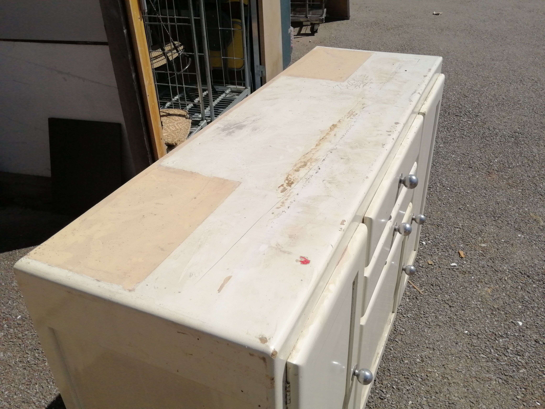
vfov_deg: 48.2
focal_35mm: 29
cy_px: 204
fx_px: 457
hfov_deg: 61.7
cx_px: 272
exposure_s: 1/4386
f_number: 1.8
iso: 50
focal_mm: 3.46
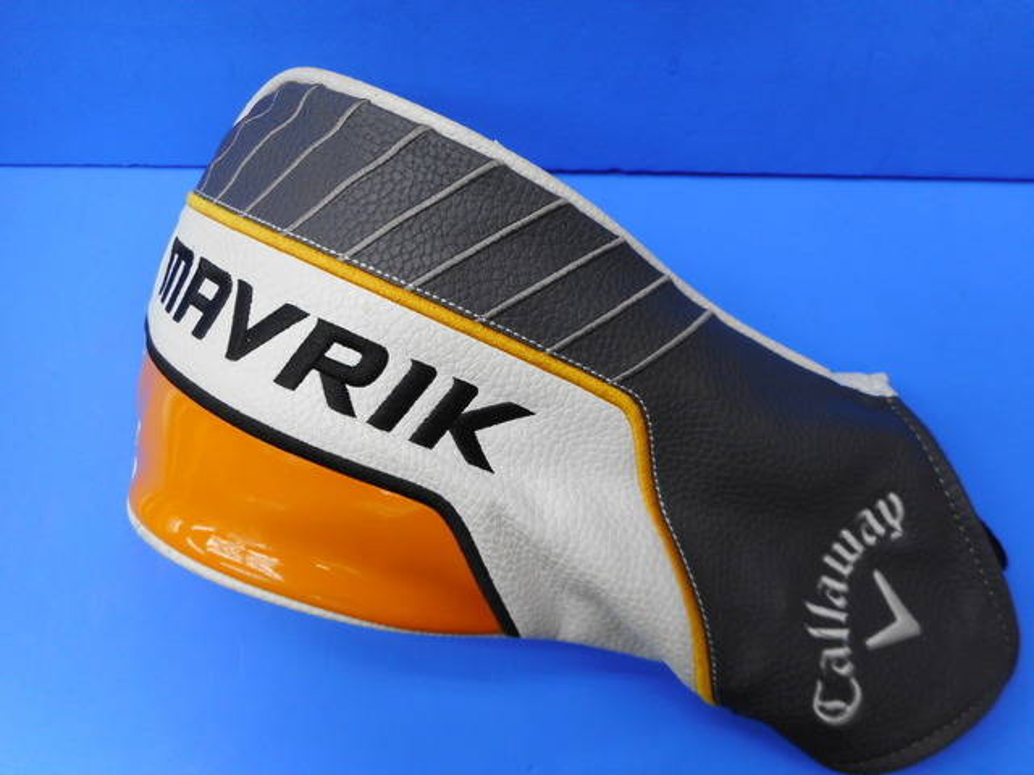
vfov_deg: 54.9
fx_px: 747
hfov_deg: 69.4
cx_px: 517
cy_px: 388
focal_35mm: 25
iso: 80
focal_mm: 4.5
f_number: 3.7
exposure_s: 1/30
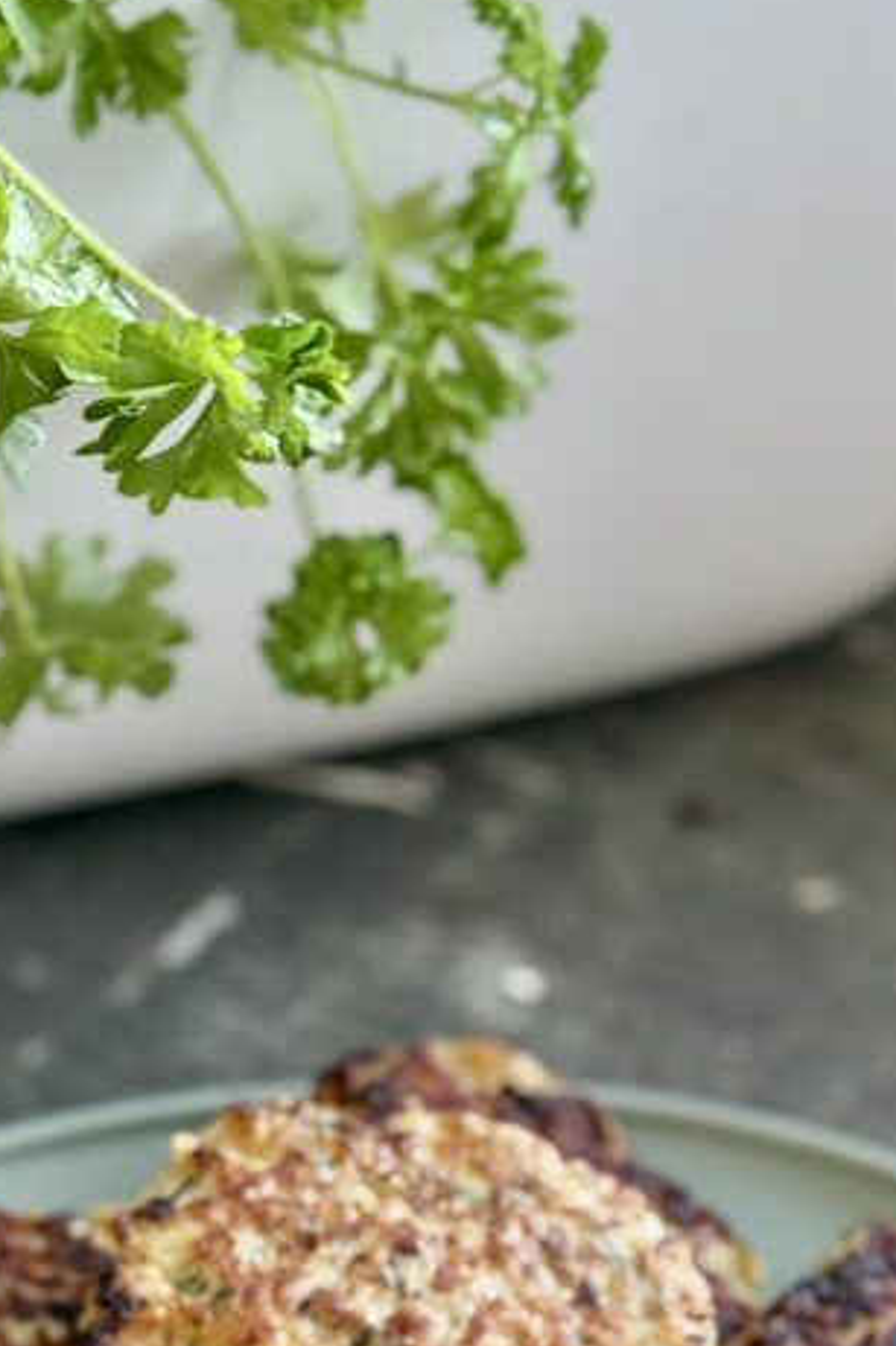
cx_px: 263
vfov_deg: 17.9
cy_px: 1428
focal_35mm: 111
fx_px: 4147
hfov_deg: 12.3
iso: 100
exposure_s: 1/71
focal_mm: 6.76
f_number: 1.78
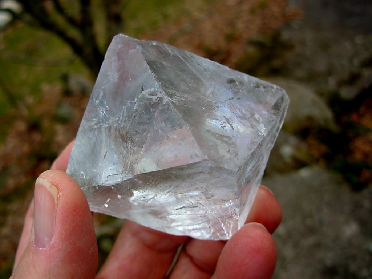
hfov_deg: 49.0
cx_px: 186
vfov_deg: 37.7
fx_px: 408
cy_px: 140
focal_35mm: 38
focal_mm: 6.3
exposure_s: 1/431
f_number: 2.9
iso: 50
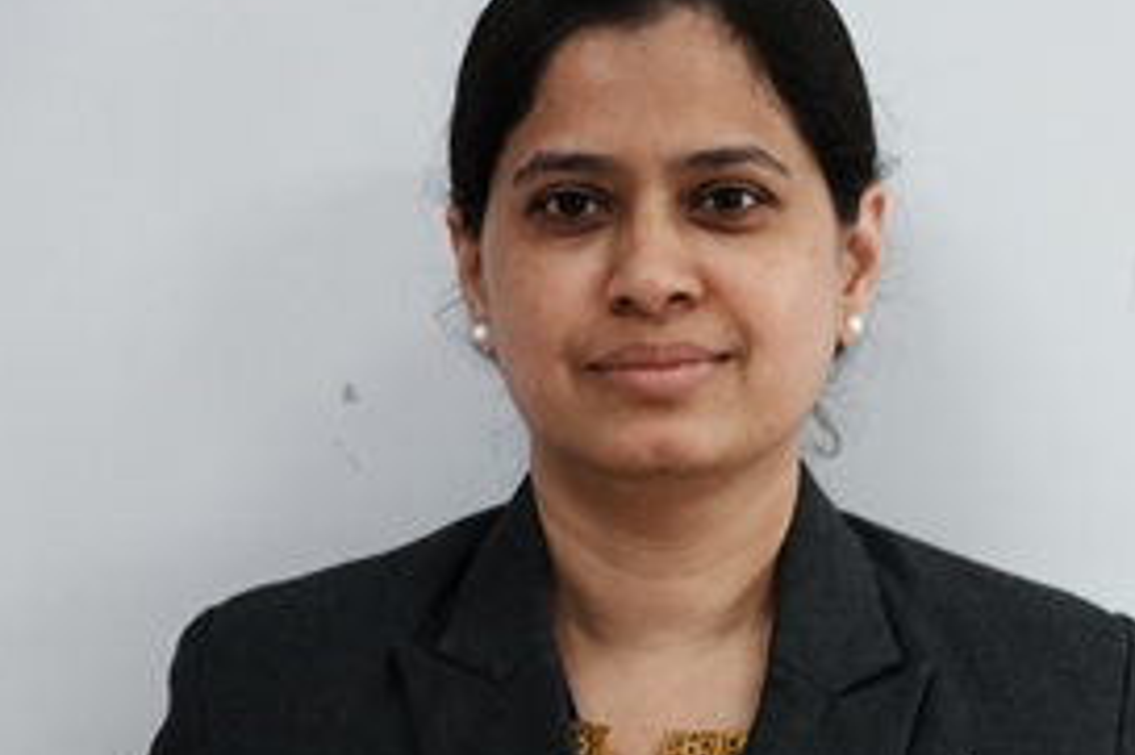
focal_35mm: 138
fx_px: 4348
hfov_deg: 14.8
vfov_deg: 9.9
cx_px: 789
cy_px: 473
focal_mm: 50
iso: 1000
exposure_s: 1/100
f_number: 2.8
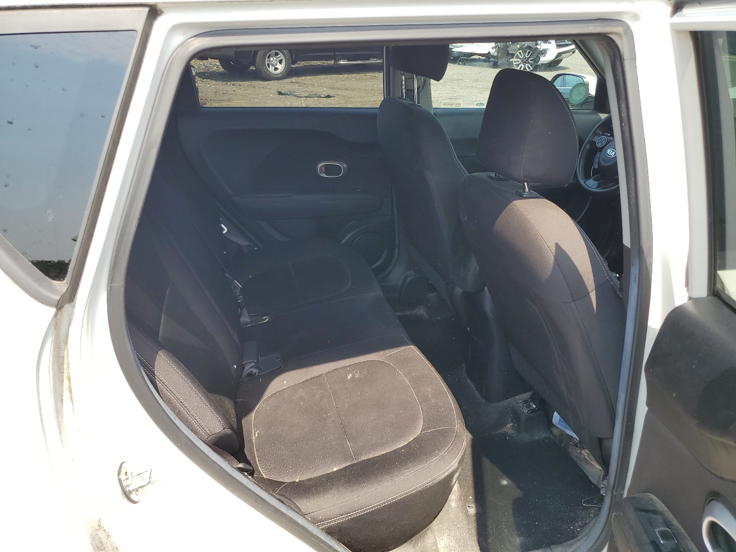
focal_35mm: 26
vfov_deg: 53.1
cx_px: 368
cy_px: 276
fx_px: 553
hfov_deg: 67.3
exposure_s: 1/833
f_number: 1.5
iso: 50
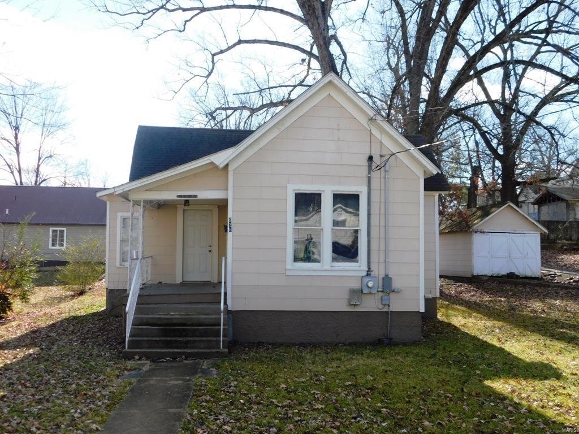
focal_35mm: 36
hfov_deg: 51.4
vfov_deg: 39.7
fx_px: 602
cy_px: 217
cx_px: 290
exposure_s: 1/640
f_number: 3.5
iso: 125
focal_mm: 6.3
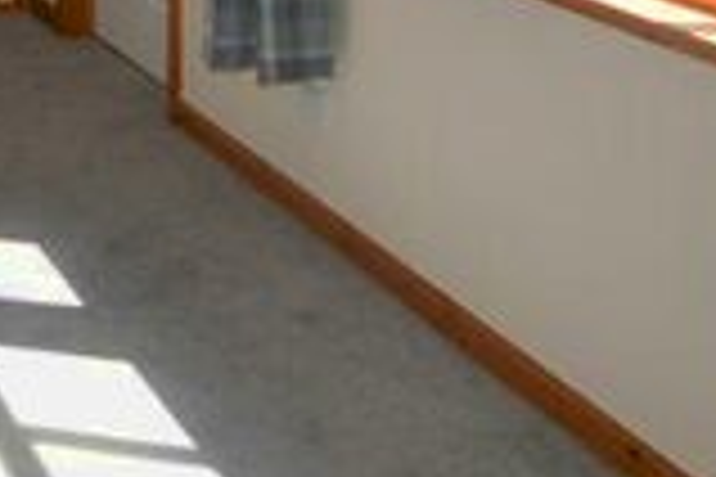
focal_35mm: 66
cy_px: -299
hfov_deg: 27.4
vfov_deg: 17.8
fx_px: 1313
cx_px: -113
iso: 200
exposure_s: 1/200
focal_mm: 10
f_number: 4
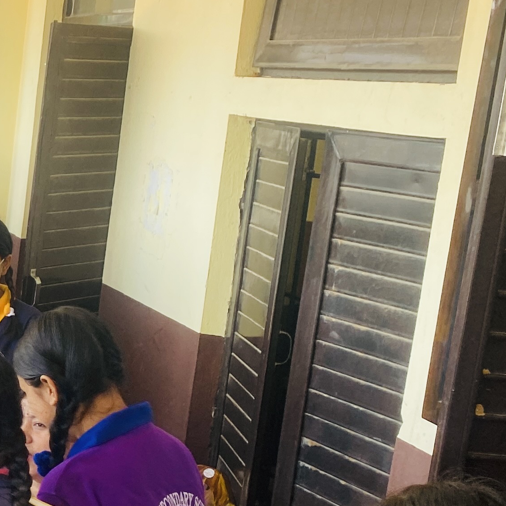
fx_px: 1356
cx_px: -304
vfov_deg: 21.0
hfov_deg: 18.2
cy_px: 379
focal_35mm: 82
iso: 32
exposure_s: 1/241
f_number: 1.8
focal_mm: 4.25
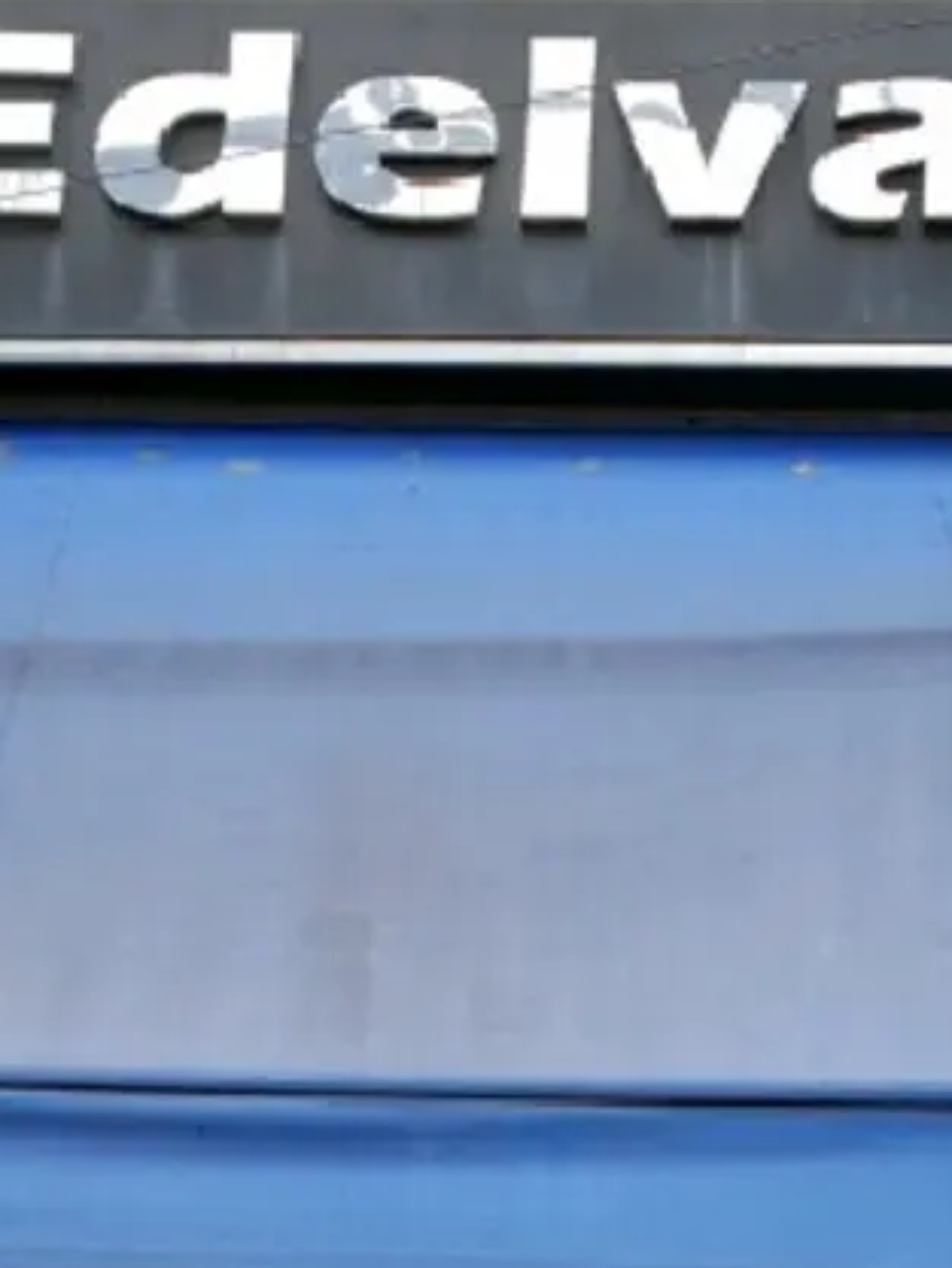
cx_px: 538
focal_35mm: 72
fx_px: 2639
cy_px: 1432
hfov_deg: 20.4
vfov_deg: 24.9
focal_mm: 4.3
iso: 50
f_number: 2.4
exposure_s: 1/303
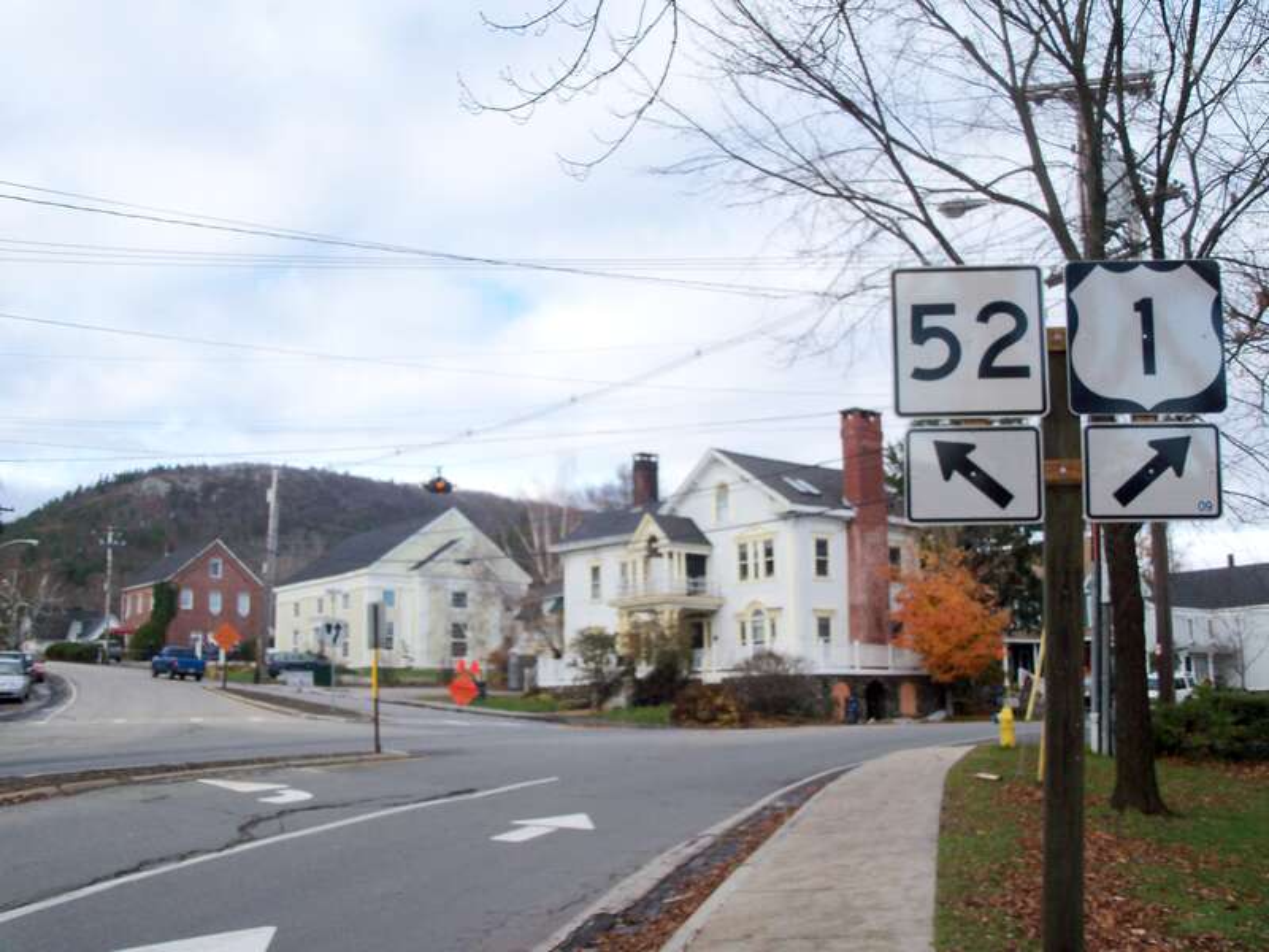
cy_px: 476
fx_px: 1283
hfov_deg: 52.6
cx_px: 634
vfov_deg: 40.7
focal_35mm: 35
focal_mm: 6.3
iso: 80
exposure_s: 1/400
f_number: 3
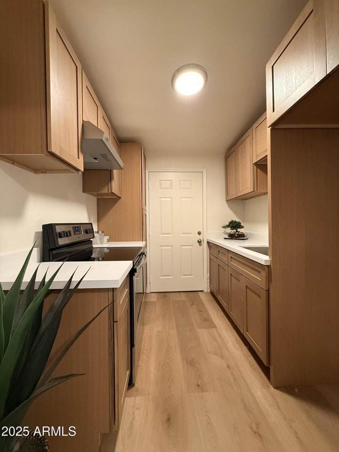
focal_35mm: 14
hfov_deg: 85.7
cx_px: 170
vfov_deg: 102.1
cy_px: 226
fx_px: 183
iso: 320
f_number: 2.2
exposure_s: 1/60
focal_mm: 2.22
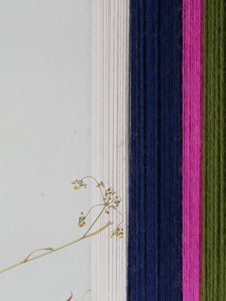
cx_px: 89
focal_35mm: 209
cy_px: 276
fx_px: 1818
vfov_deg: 9.4
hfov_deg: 7.1
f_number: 5.2
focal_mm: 35
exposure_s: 1/80
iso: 2000
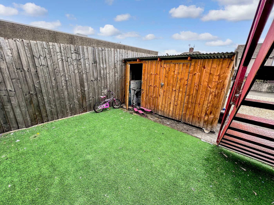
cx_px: 137
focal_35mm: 13
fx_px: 103
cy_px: 102
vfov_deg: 89.9
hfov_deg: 106.2
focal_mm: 1.57
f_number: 1.8
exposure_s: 1/280
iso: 32
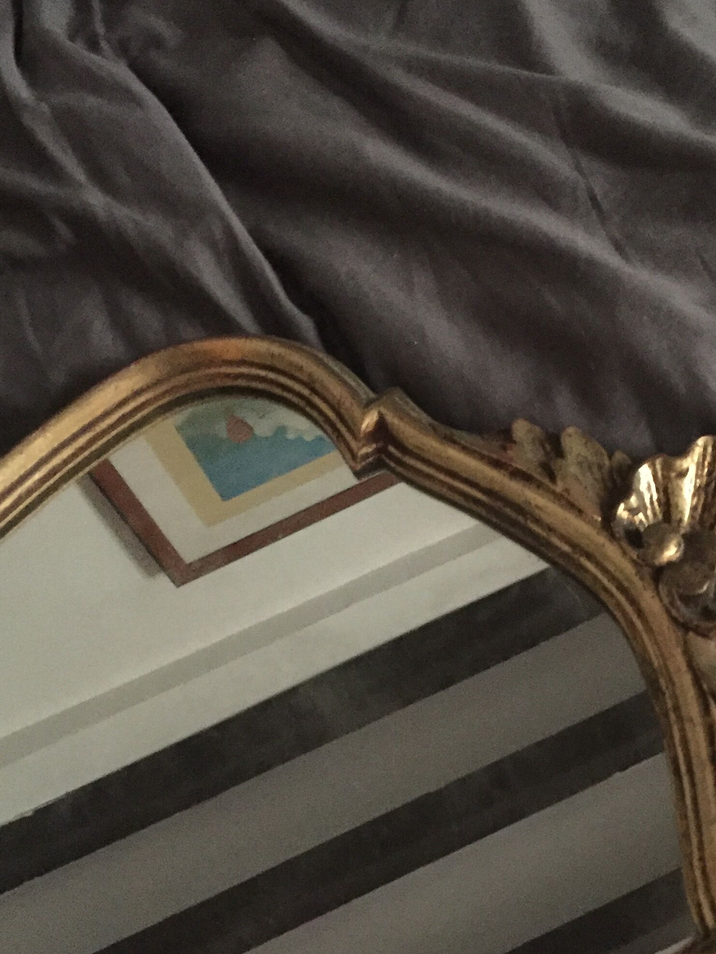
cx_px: 515
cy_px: 626
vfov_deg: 39.2
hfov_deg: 29.9
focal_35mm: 48
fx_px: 1324
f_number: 2.2
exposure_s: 1/17
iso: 1000
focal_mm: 4.15
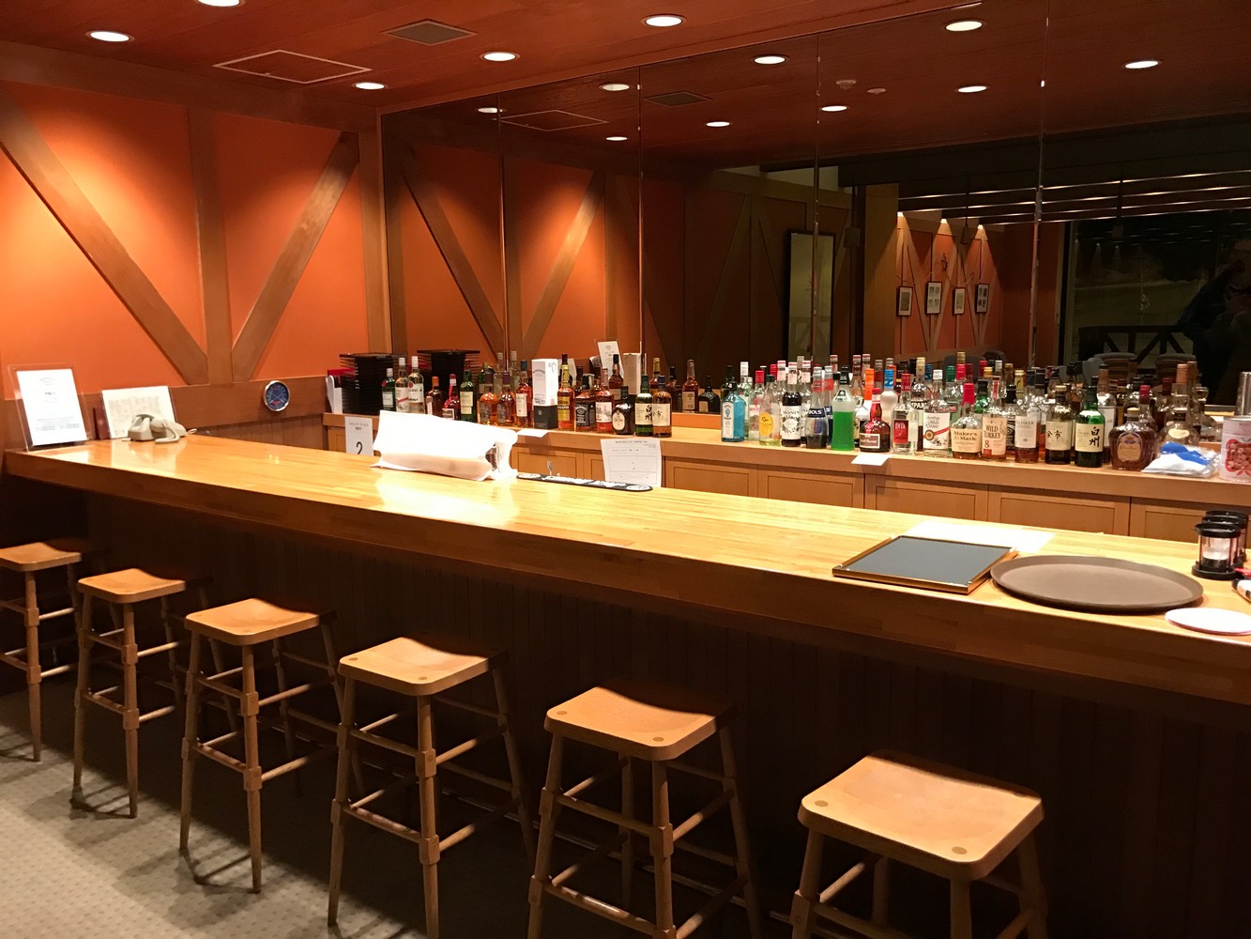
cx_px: 626
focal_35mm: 28
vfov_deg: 49.8
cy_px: 470
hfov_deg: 63.4
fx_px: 1012
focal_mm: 3.99
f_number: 1.8
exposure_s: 1/13
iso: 100
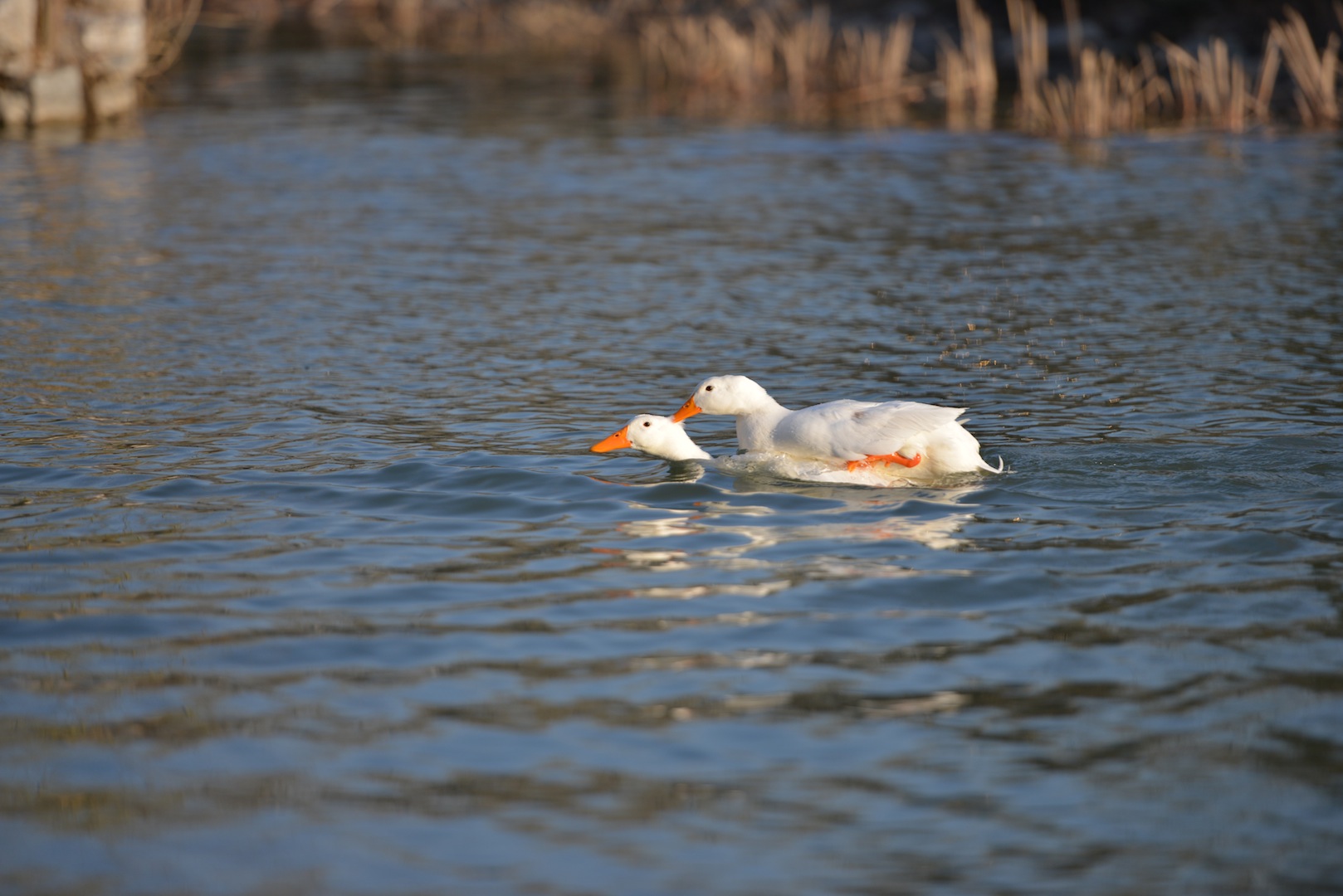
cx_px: 672
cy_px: 448
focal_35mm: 200
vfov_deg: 6.9
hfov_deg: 10.3
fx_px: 7463
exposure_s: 1/2500
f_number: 2.8
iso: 200
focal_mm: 200
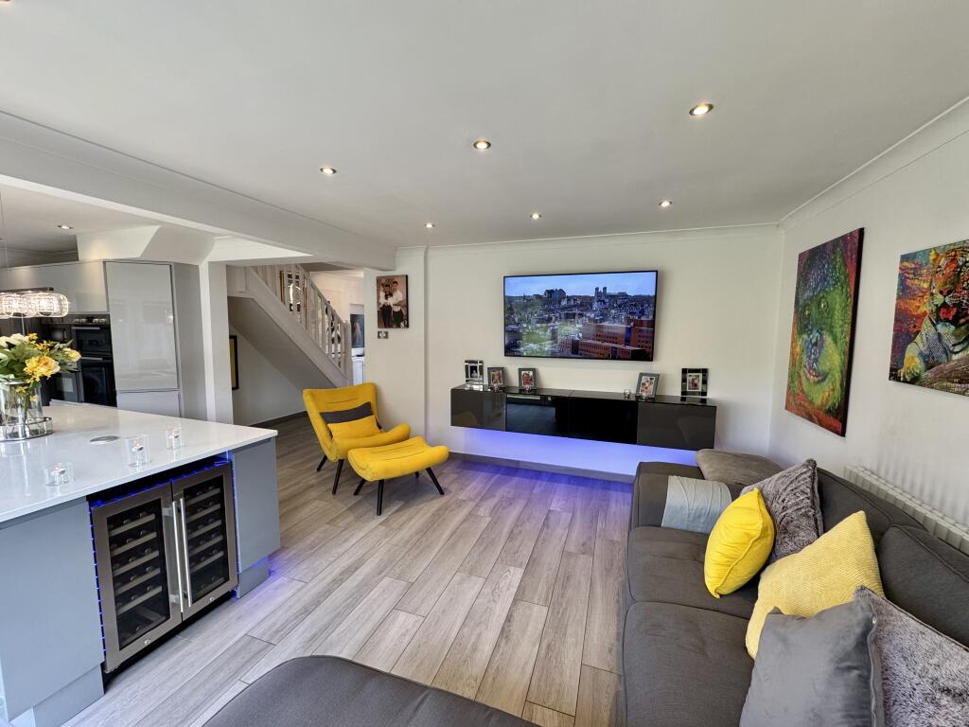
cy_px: 364
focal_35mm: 14
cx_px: 484
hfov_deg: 102.1
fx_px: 392
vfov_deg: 85.7
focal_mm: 2.22
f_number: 2.2
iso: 160
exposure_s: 1/100
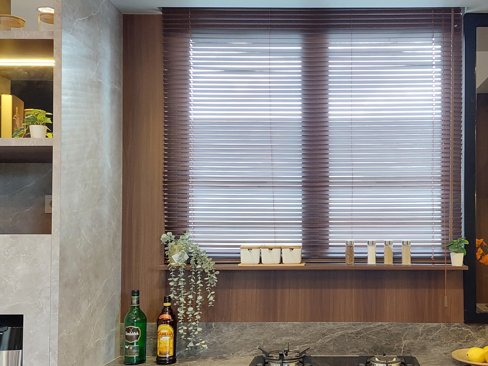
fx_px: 564
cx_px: 331
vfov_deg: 35.8
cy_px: 222
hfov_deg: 46.0
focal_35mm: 40
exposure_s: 1/50
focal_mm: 5.23
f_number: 1.8
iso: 500
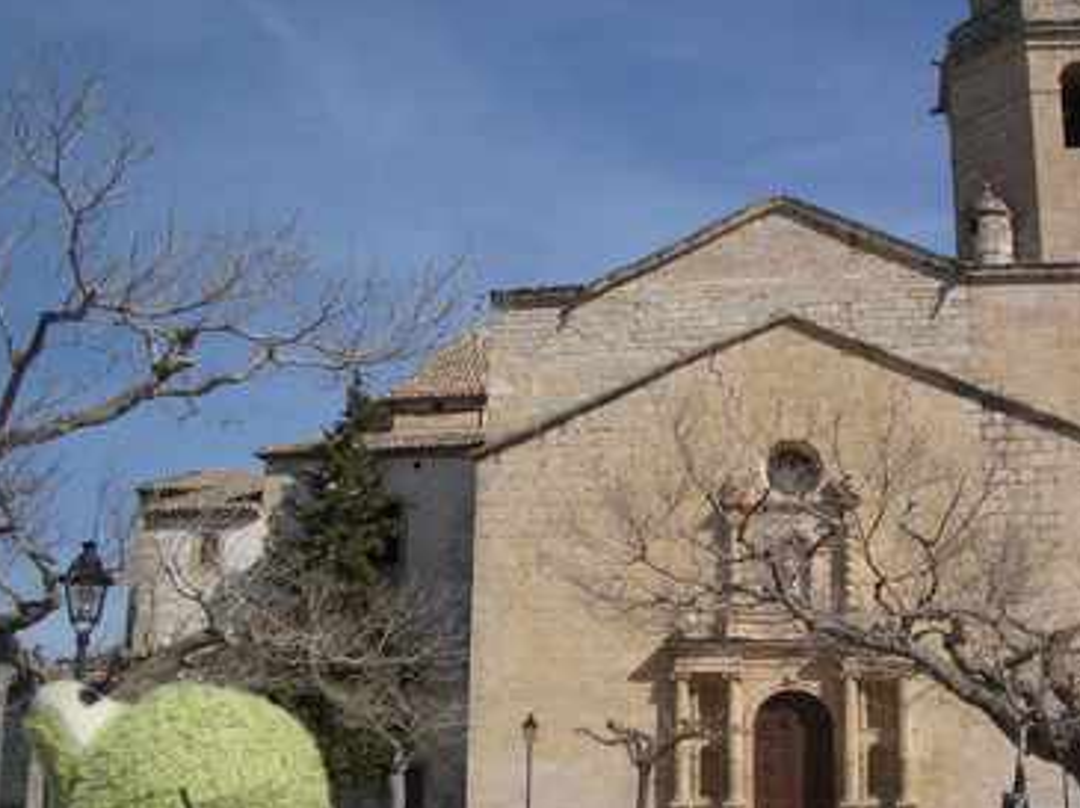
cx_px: 704
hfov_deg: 39.3
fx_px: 1496
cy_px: 383
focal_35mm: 48
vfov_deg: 30.2
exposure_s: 1/1000
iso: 50
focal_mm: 5.8
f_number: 4.3
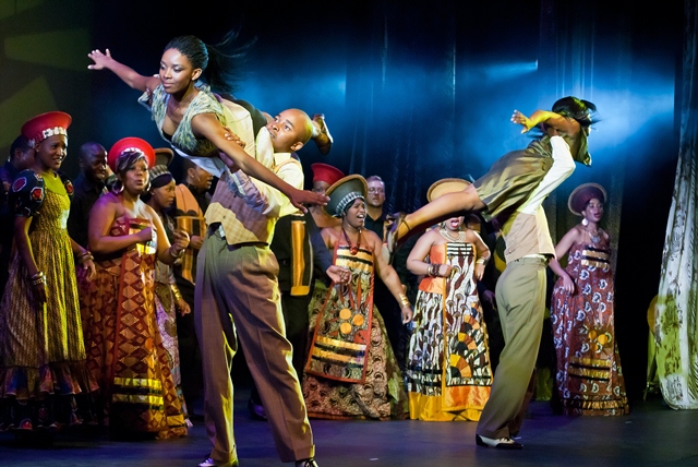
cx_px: 349
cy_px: 234
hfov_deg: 24.6
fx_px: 1601
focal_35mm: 82
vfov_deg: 16.6
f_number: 4
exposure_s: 1/200
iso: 800
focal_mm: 55
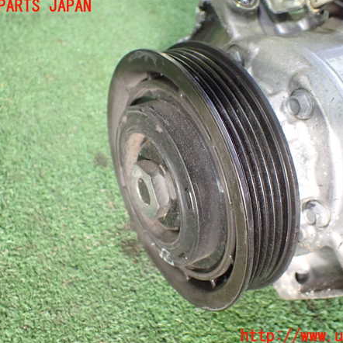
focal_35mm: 36
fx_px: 404
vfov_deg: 46.0
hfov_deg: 46.0
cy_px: 172
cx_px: 183
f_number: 2.3
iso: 800
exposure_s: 1/80
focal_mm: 5.4
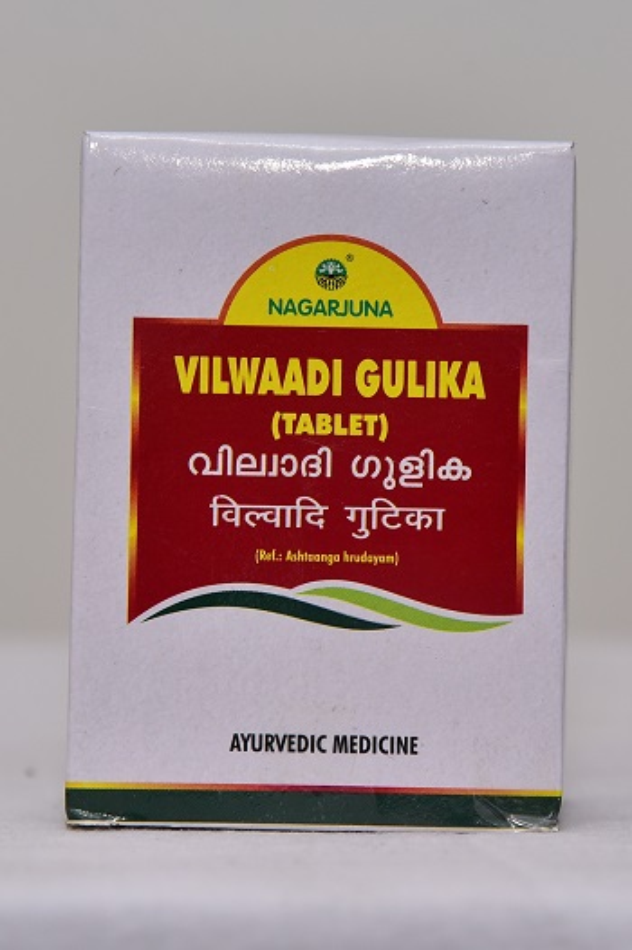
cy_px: 475
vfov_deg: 19.5
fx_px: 2768
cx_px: 316
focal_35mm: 105
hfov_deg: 13.0
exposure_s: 1/160
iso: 1600
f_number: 5.6
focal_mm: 105
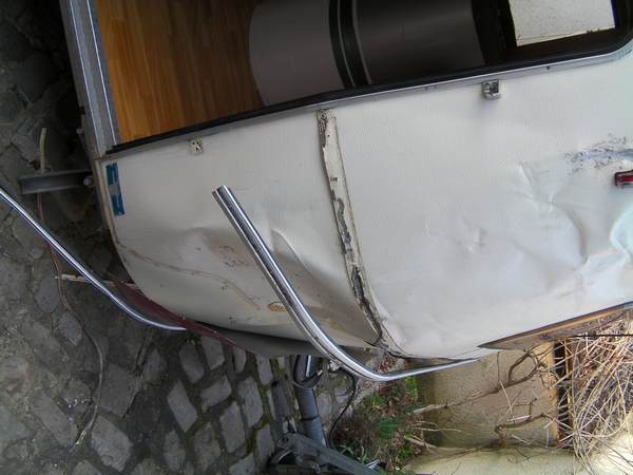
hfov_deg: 49.0
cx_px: 316
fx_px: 695
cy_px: 238
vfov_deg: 37.7
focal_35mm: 38
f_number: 3.5
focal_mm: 6.8
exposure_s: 1/53
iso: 50
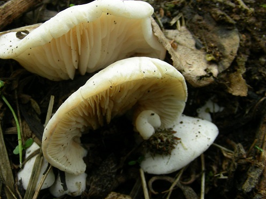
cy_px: 88
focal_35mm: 54
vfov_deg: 27.0
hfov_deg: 35.5
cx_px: 110
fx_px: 415
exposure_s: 1/128
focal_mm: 6.3
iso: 50
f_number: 4
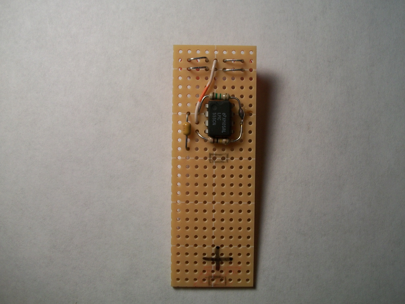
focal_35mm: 36
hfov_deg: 51.3
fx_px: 421
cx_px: 208
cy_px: 138
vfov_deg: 39.6
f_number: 2.9
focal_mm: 5.7
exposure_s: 1/200
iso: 80
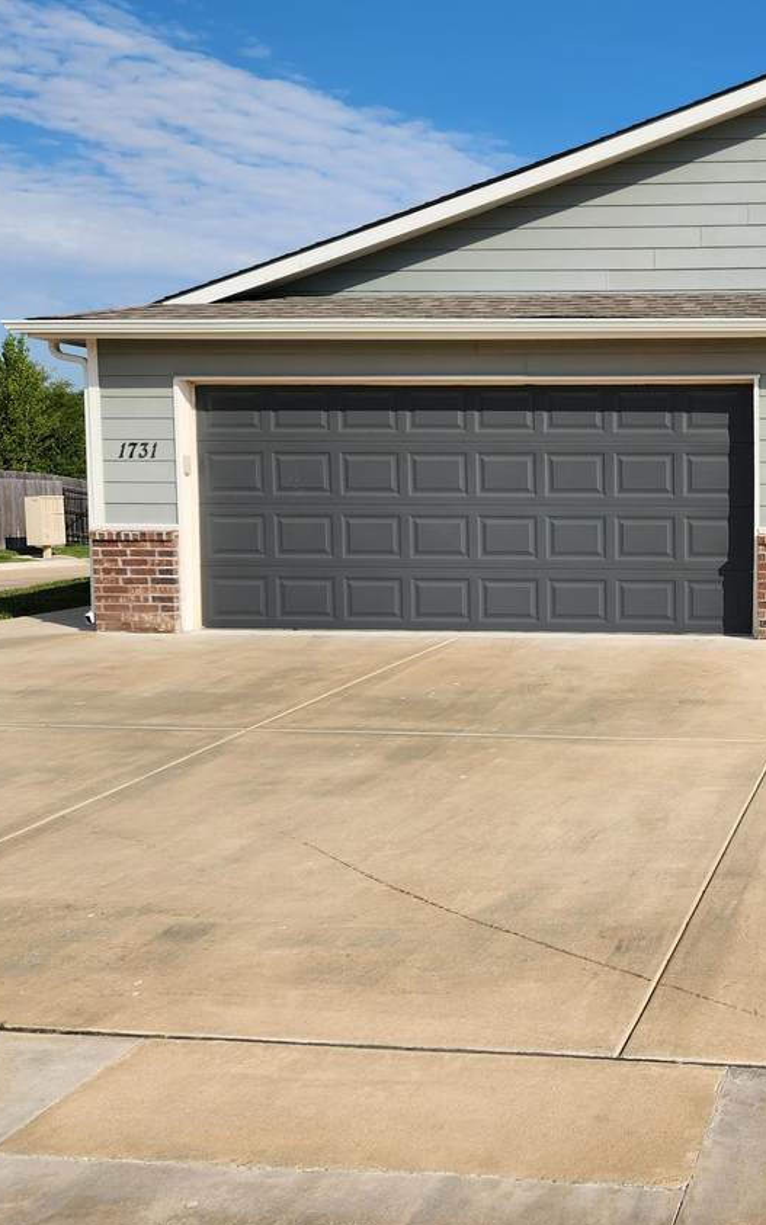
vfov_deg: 52.7
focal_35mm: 37
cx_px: 818
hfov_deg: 31.1
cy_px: 558
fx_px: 1236
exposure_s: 1/2265
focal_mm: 5.4
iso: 20
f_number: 1.8
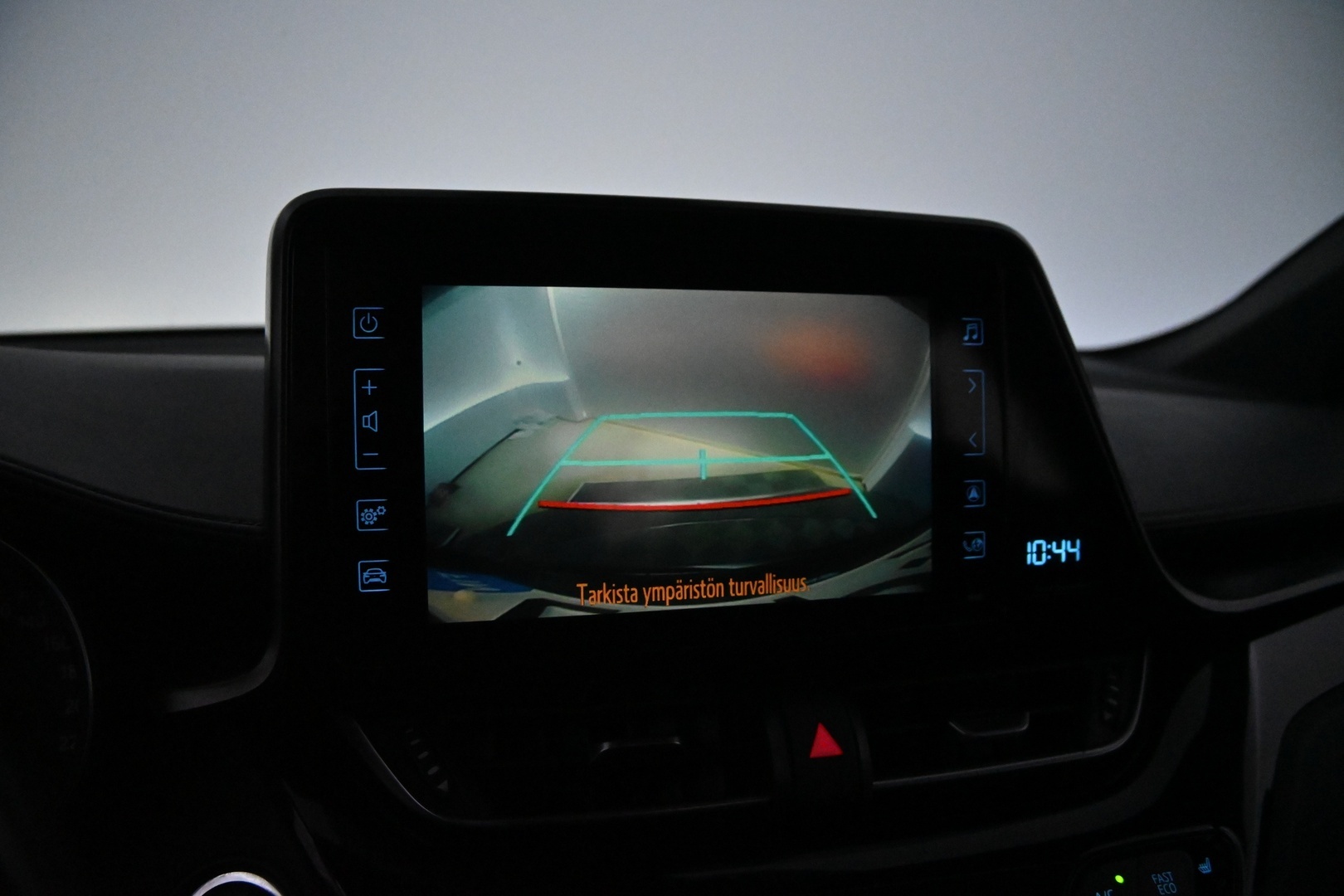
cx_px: 672
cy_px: 448
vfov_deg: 18.2
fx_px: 2800
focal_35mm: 75
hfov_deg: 27.0
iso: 8000
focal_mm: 50
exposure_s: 1/800
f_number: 7.1
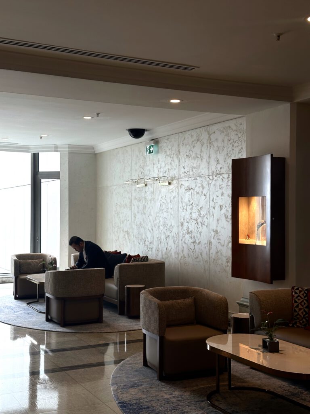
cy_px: 207
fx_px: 573
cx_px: 155
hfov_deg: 30.3
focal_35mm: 48
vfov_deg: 39.7
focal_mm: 6.86
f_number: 1.78
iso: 50
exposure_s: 1/157
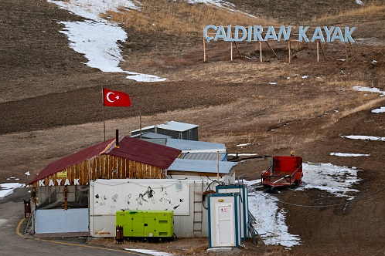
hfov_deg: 4.3
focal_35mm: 482
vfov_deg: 2.9
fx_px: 5154
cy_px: 111
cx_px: 175
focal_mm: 400
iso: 200
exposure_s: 1/50
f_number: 5.6
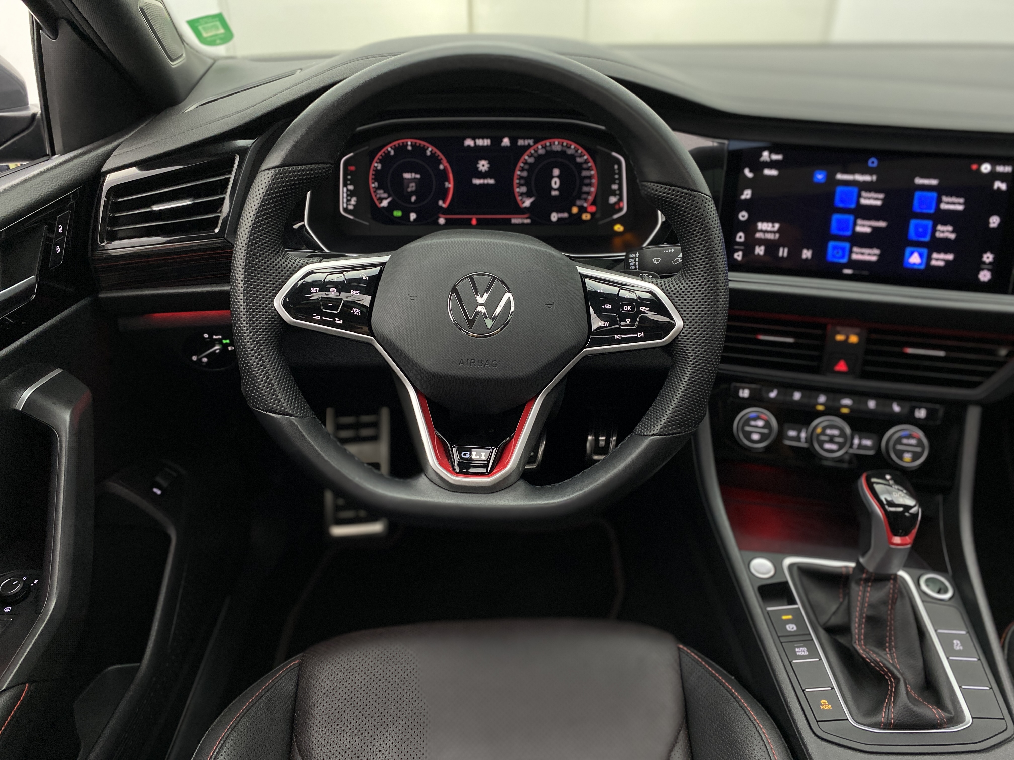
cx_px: 507
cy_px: 380
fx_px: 762
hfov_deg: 67.3
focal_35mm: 26
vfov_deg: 53.1
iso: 320
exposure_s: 1/40
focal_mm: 4.25
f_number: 1.8
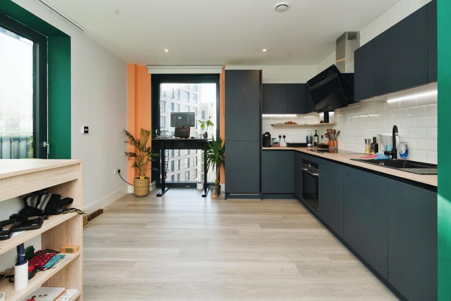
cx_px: 226
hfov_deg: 93.3
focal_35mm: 17
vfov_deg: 70.5
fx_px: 213
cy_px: 150
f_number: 7.1
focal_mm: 17
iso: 640
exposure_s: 1/125
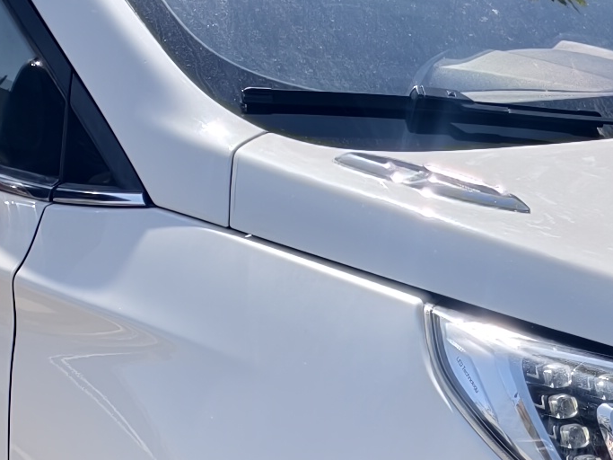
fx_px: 2443
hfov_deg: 14.0
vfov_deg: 10.7
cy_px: 395
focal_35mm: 138
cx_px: 669
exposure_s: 1/966
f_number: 1.57
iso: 71
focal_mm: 5.6
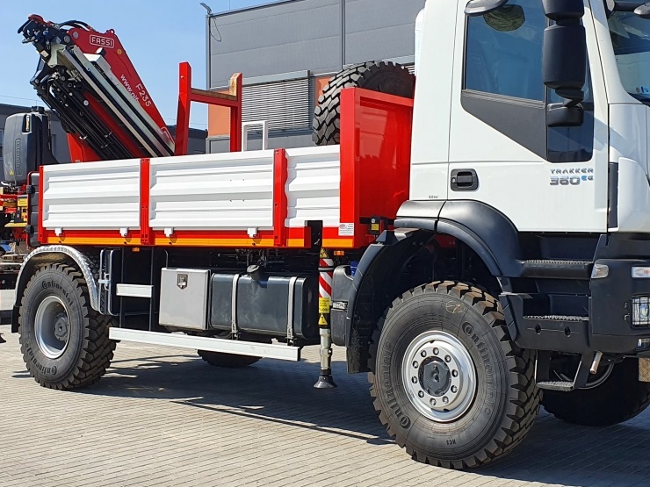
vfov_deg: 39.6
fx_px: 676
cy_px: 223
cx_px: 380
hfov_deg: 51.1
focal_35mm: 36
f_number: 2.4
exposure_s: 1/1596
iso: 50
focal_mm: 4.32
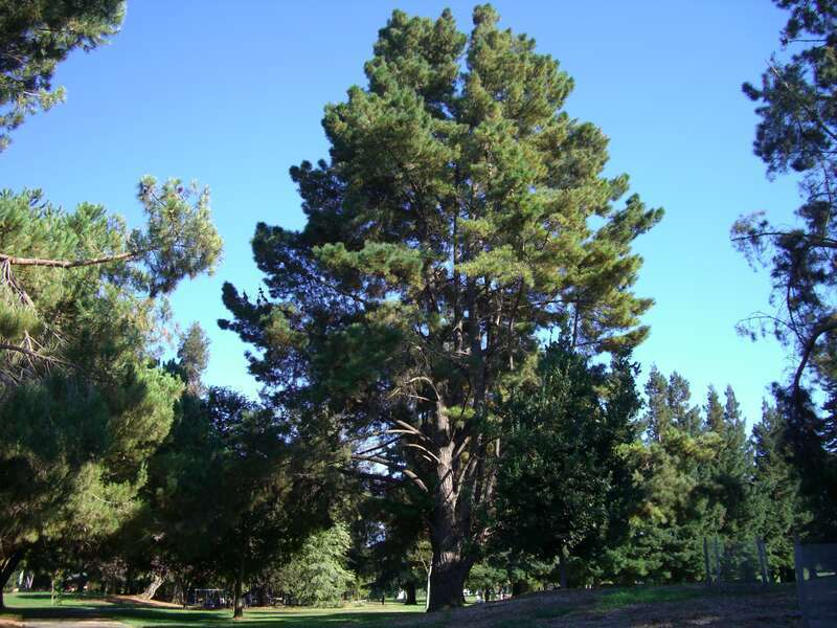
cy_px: 314
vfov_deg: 37.7
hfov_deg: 49.0
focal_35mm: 38
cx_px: 418
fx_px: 919
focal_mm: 7.9
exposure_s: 1/320
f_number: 2.8
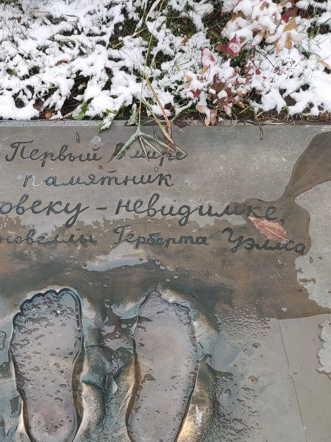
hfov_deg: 31.0
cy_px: 386
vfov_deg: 38.7
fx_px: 586
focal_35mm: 46
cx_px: 82
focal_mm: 4.74
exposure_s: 1/100
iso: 71
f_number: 1.79
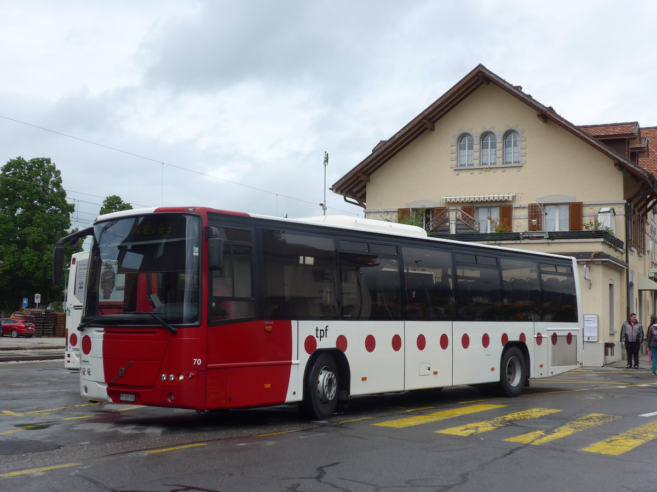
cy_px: 246
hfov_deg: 38.9
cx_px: 328
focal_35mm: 49
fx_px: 930
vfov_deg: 29.7
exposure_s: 1/1300
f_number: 3.2
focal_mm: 10.1
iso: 80
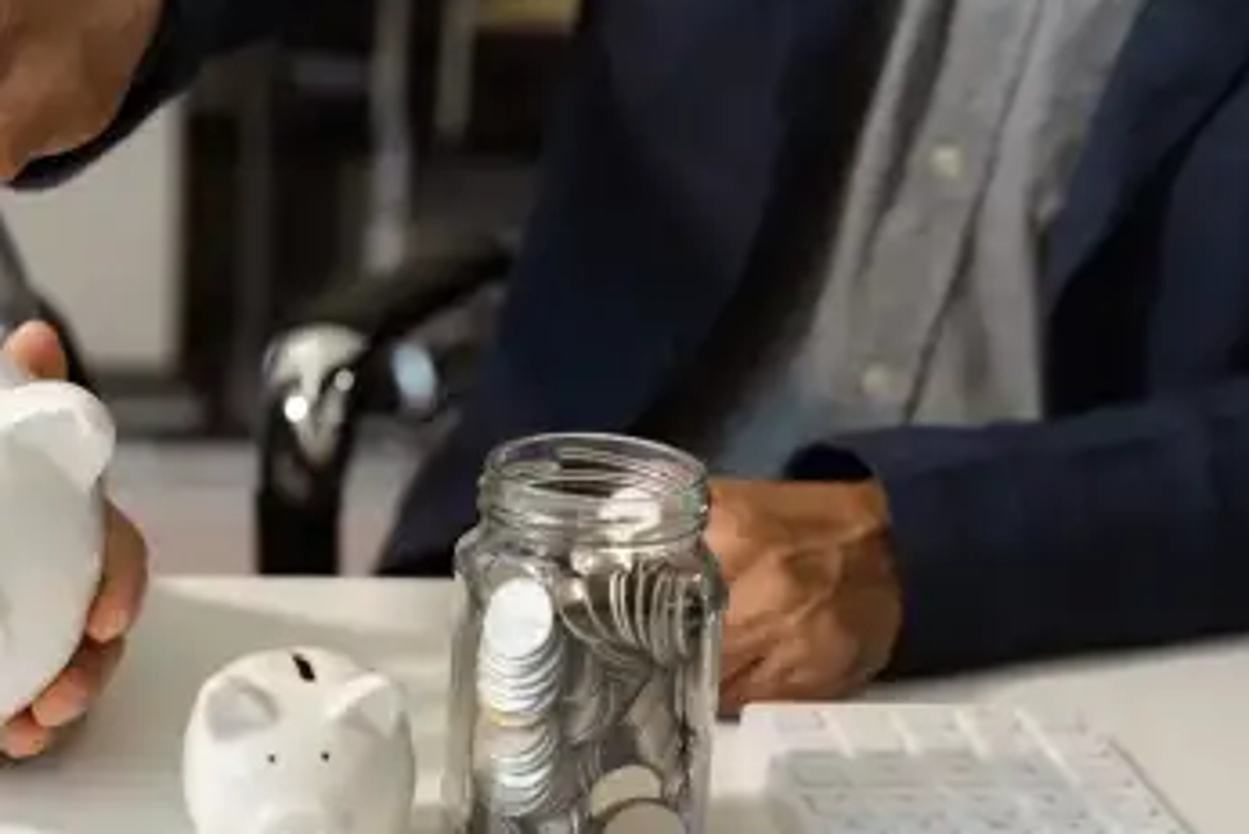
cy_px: 524
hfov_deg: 25.6
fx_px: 2707
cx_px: 274
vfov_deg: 17.5
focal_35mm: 78
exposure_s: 1/200
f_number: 3.2
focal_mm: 45
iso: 500
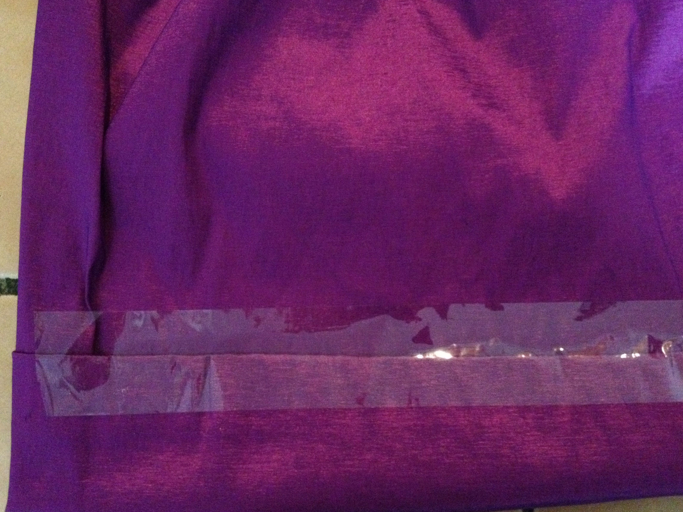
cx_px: 342
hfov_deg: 51.4
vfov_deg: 39.7
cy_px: 258
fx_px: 710
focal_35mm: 36
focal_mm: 4.28
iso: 800
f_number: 2.4
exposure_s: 1/15
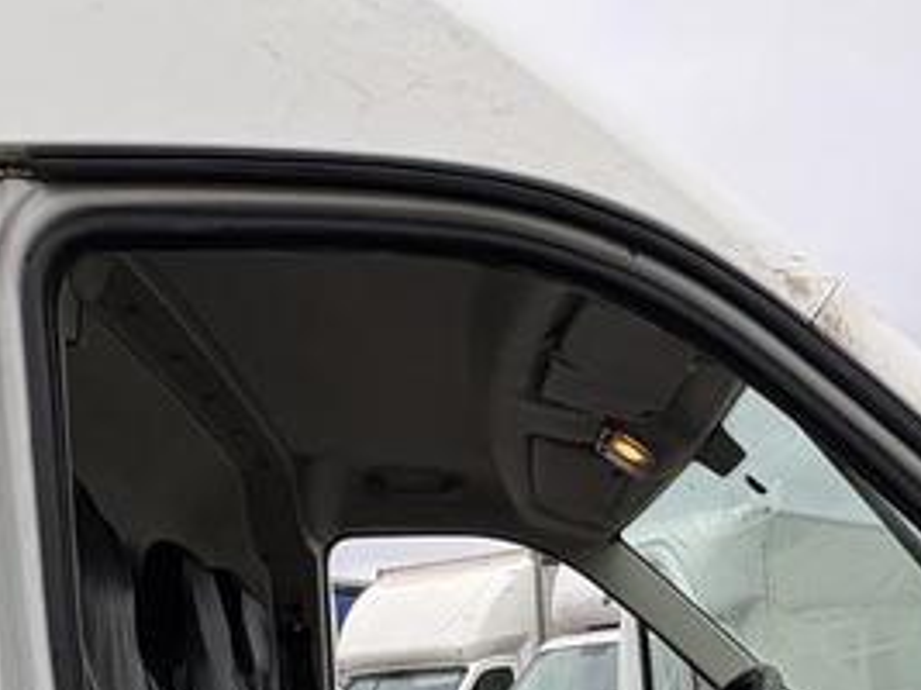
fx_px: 1250
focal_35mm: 47
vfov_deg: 26.5
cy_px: 880
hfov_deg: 40.4
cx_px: 517
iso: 160
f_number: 2.2
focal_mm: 2.22
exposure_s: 1/99
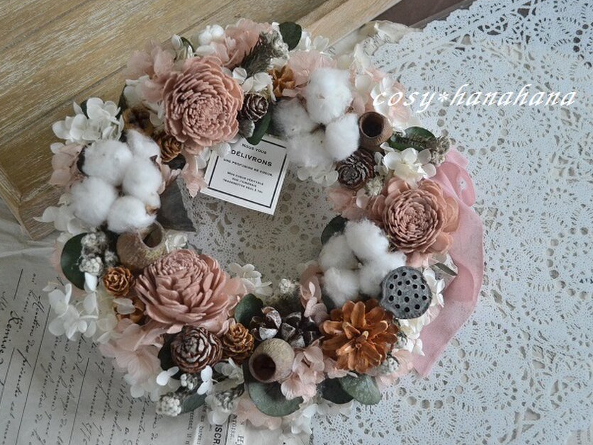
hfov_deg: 43.8
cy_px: 220
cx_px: 273
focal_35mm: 43
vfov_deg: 33.6
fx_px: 737
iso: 2000
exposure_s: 1/60
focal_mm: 26
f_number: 4.2
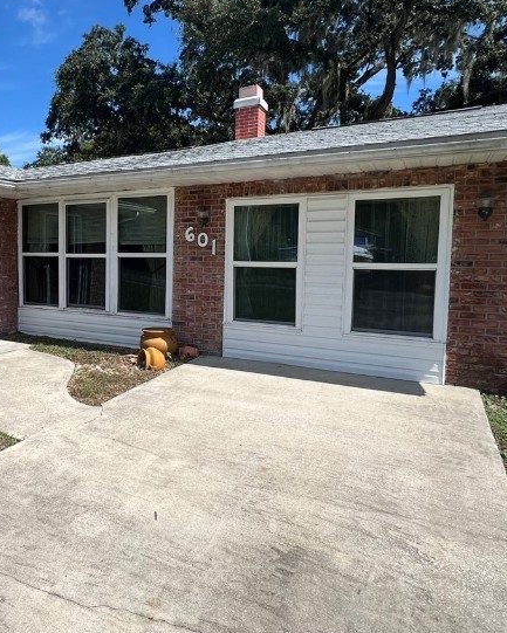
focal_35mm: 24
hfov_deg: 55.4
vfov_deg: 70.1
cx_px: 116
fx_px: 450
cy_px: 288
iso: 32
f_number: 1.8
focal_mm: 1.57
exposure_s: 1/1946
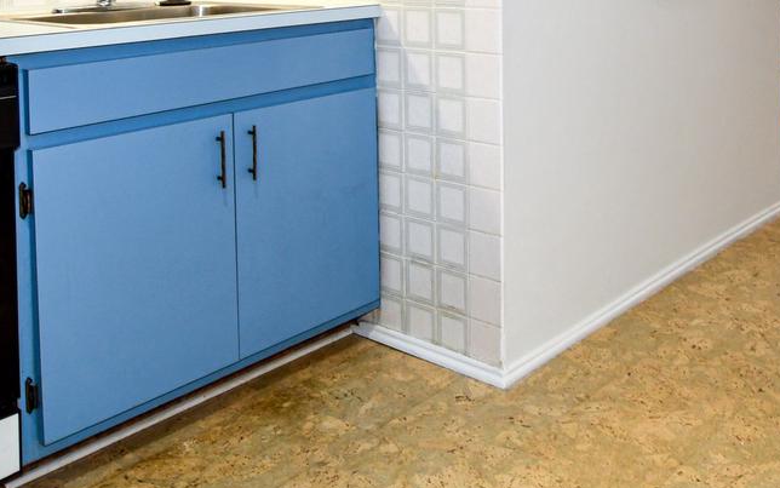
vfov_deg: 29.1
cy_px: -10
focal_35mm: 41
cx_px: 504
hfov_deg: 47.6
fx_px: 872
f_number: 4
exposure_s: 1/60
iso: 400
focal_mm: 12
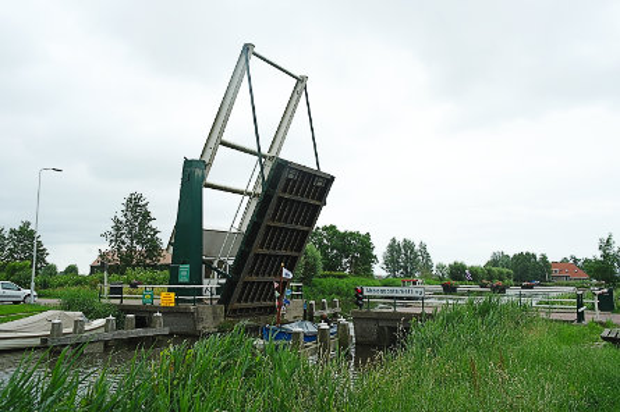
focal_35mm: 29
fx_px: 499
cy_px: 206
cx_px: 310
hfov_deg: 63.7
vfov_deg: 44.9
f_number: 6.3
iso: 100
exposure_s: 1/100
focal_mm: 19
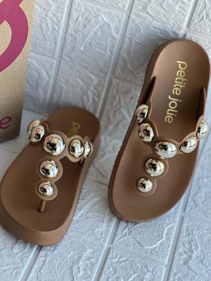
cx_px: 106
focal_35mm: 77
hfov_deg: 19.1
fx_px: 626
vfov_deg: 25.3
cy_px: 140
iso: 125
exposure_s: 1/120
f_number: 2.8
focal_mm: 9
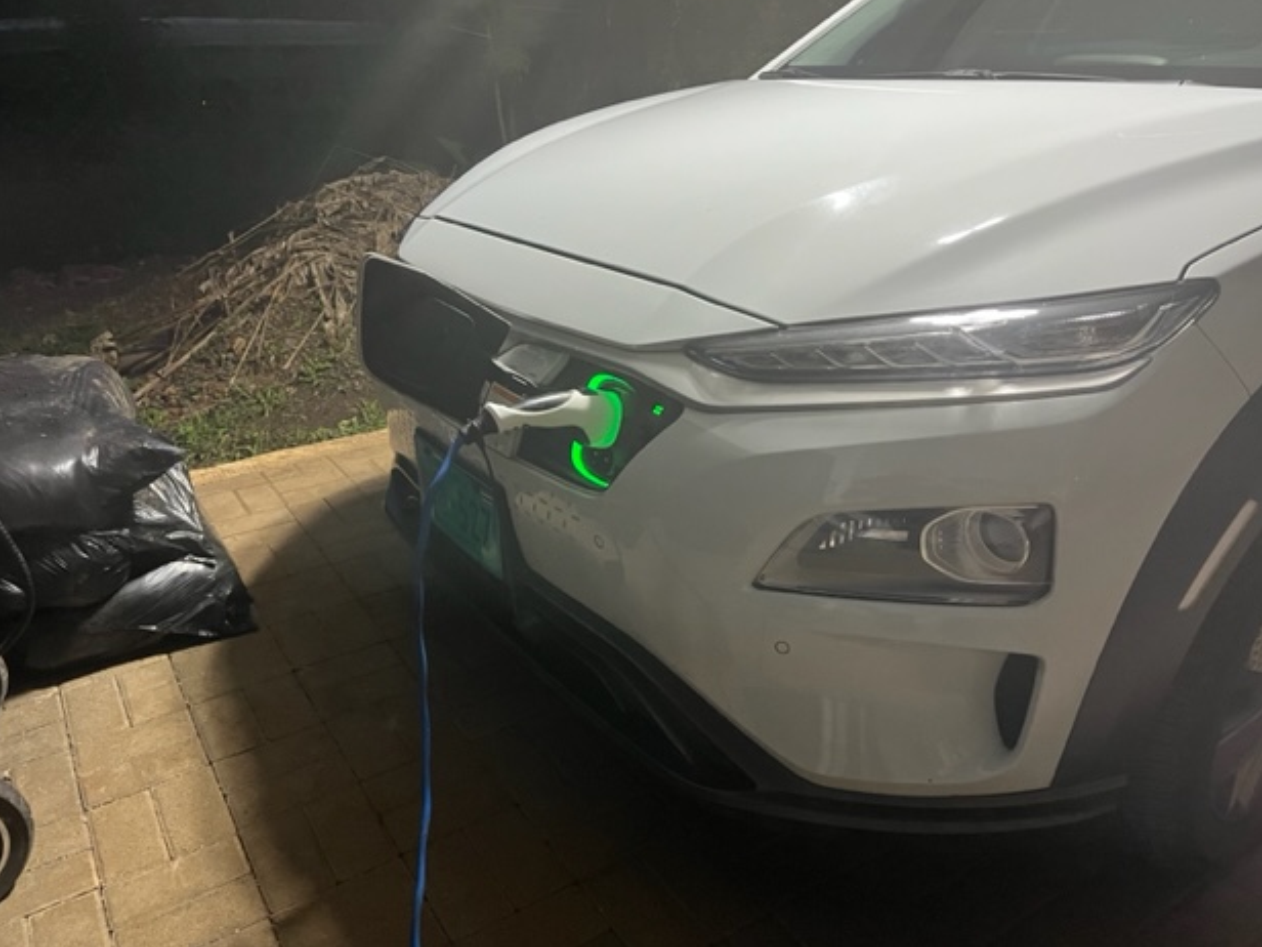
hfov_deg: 65.3
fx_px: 984
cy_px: 459
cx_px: 615
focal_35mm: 27
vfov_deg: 51.3
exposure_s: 1/60
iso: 400
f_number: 1.6
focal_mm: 5.1
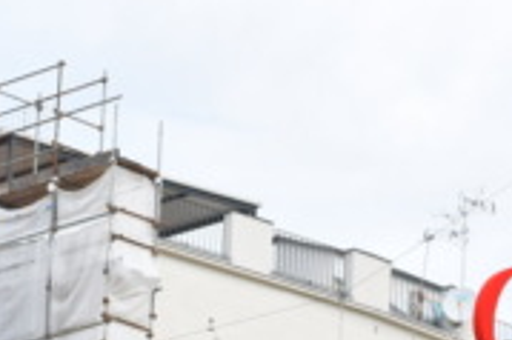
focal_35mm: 266
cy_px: 630
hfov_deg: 7.7
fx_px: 3780
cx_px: 252
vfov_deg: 5.1
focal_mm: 70
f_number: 10
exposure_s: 1/1000
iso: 800
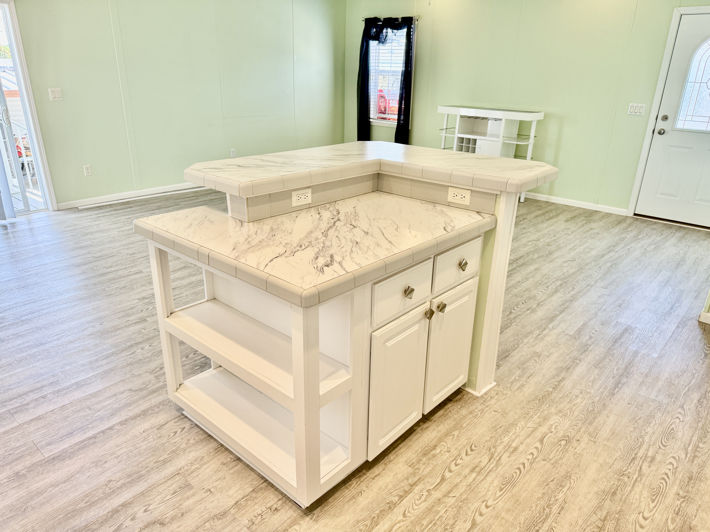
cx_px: 355
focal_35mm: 24
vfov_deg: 56.8
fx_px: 492
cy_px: 266
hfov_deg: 71.6
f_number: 1.78
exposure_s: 1/224
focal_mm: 6.76
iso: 125
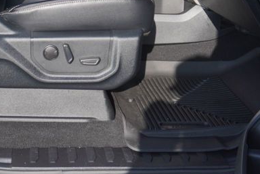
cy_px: -36
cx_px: 83
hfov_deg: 25.2
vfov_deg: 16.4
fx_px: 578
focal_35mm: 80
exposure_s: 1/160
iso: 100
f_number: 6.3
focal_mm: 20
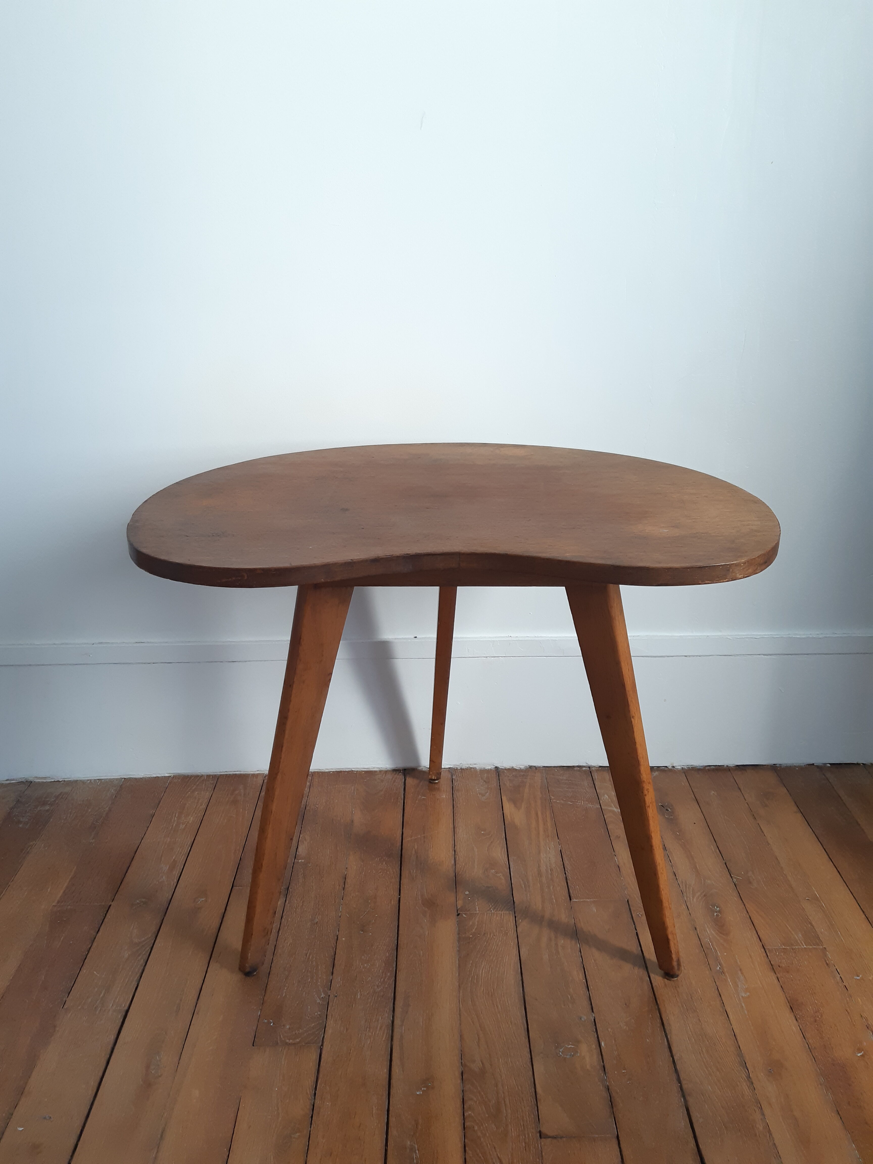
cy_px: 582
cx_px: 436
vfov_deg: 67.3
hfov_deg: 53.1
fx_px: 874
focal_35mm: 26
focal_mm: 3.93
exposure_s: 1/50
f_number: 1.7
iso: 100
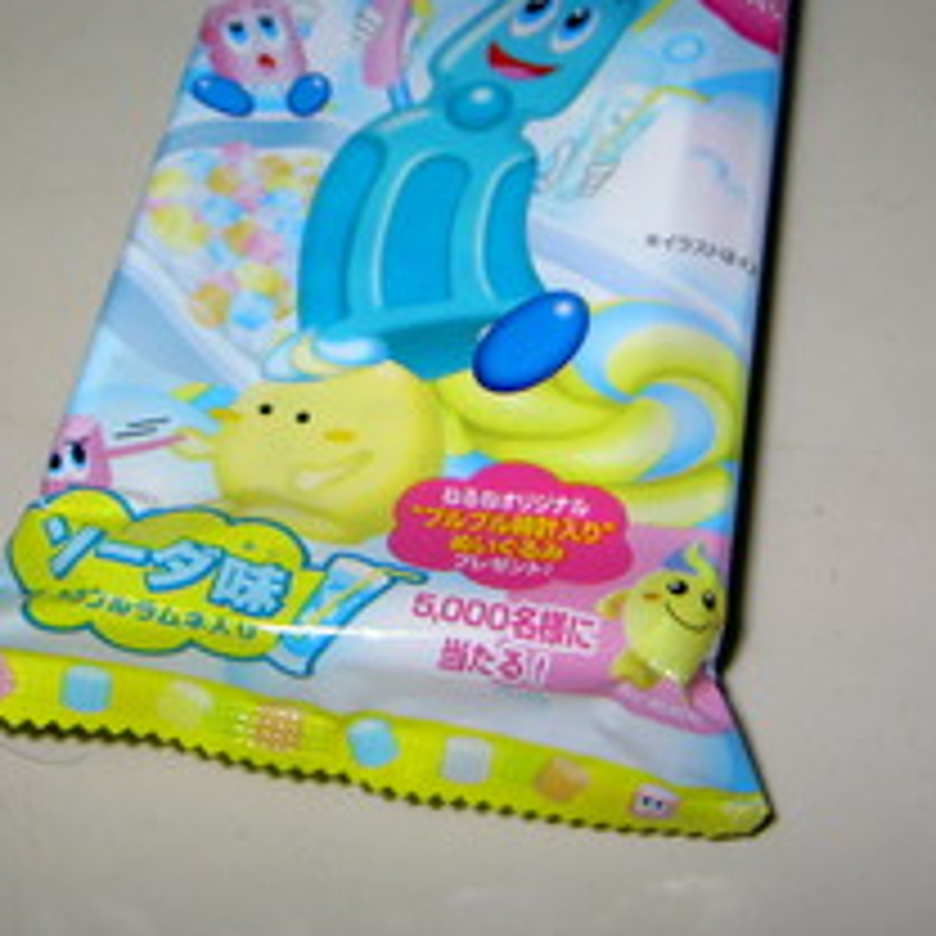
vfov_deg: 26.2
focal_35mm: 65
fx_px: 1988
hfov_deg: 26.4
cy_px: 238
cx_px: 558
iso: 50
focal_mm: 5.6
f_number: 2.8
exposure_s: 1/60
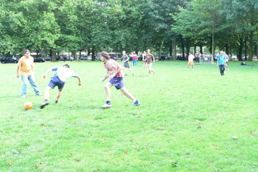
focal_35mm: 38
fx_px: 272
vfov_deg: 35.0
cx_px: 130
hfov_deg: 50.7
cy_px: 95
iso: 400
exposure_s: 1/100
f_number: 4
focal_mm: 6
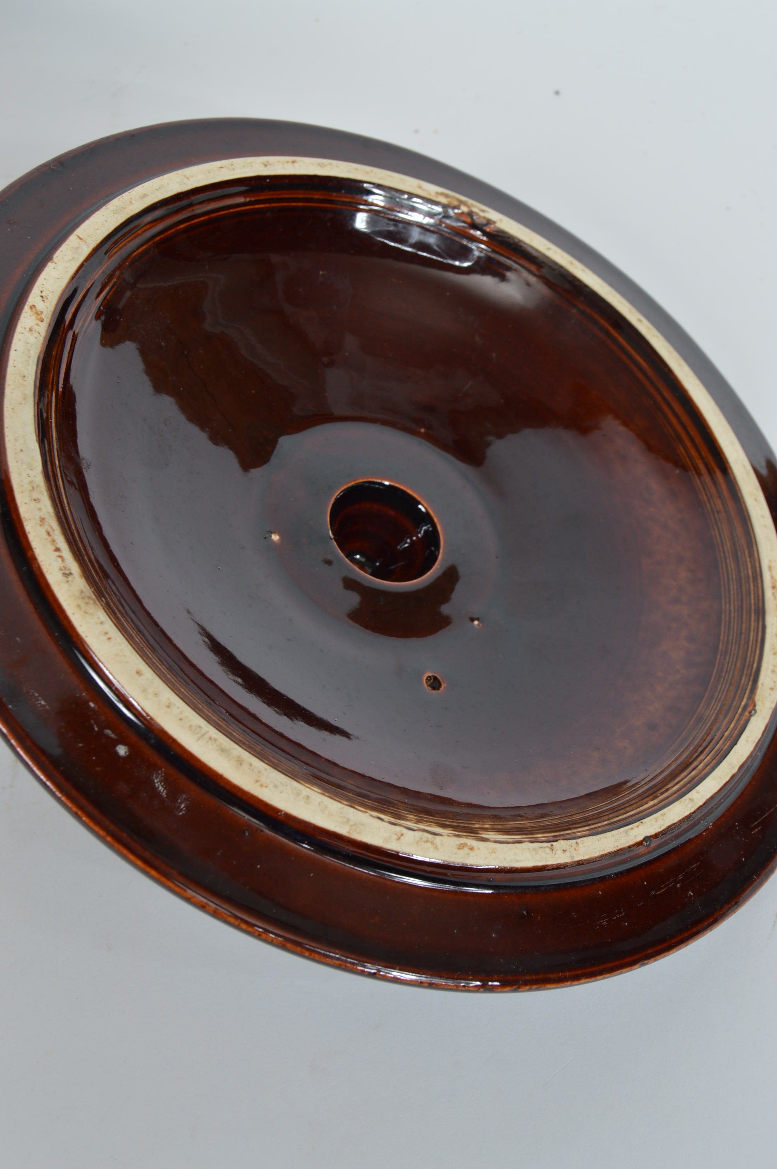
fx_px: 1362
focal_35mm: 42
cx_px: 388
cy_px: 584
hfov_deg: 31.8
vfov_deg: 46.4
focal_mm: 28
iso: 100
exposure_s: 1/80
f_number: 9
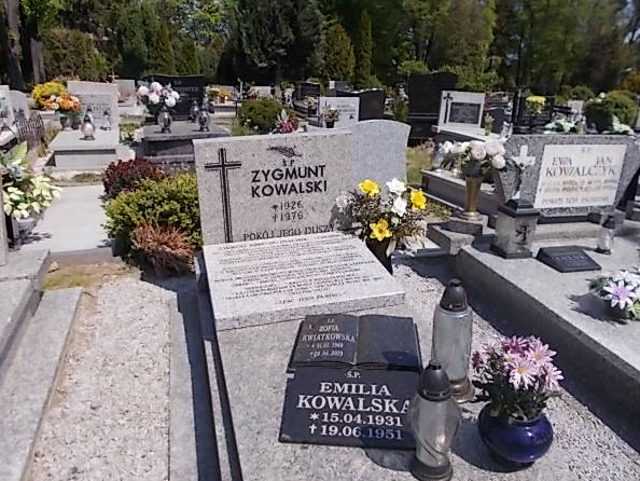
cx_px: 309
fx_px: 518
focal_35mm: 28
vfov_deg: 49.8
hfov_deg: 63.4
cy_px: 230
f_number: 8
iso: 80
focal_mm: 4.6
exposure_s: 1/200
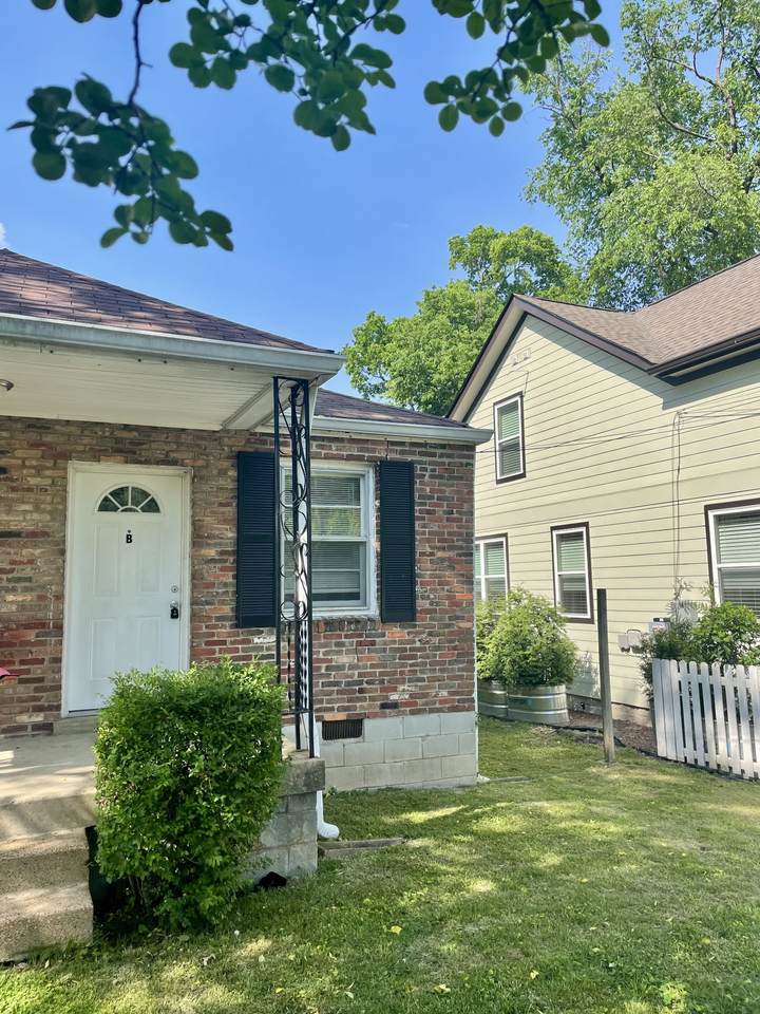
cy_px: 507
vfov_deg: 67.3
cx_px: 380
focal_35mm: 26
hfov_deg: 53.1
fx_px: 761
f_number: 1.6
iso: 32
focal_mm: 4.2
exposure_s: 1/1916
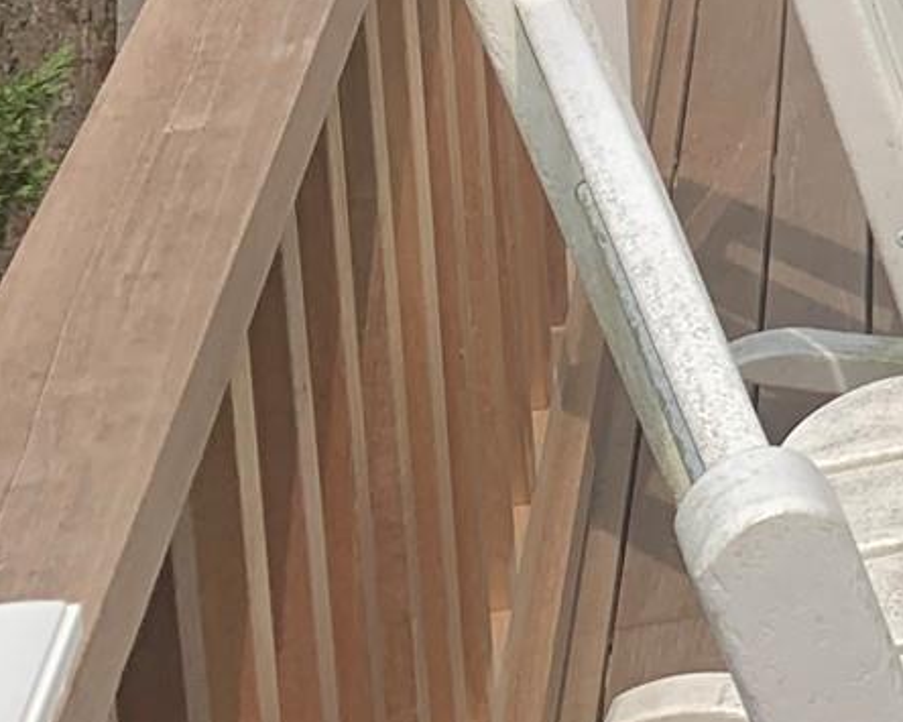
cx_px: 1914
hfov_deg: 13.6
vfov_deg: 11.5
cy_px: -826
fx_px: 3126
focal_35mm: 117
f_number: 1.8
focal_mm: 4.25
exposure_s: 1/1916
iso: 25
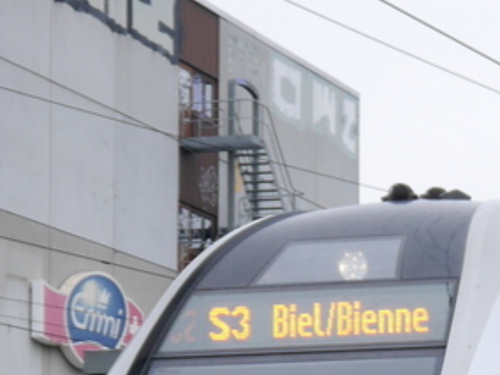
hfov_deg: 9.2
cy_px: 609
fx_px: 3048
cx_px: 630
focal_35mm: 211
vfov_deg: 6.9
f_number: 4.6
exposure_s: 1/100
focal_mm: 25
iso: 160
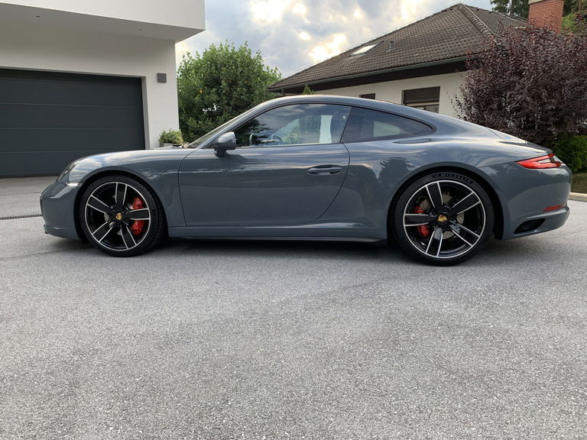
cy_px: 220
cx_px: 294
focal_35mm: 26
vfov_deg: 53.1
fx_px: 441
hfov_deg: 67.3
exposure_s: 1/142
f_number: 1.8
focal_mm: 4.25
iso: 25
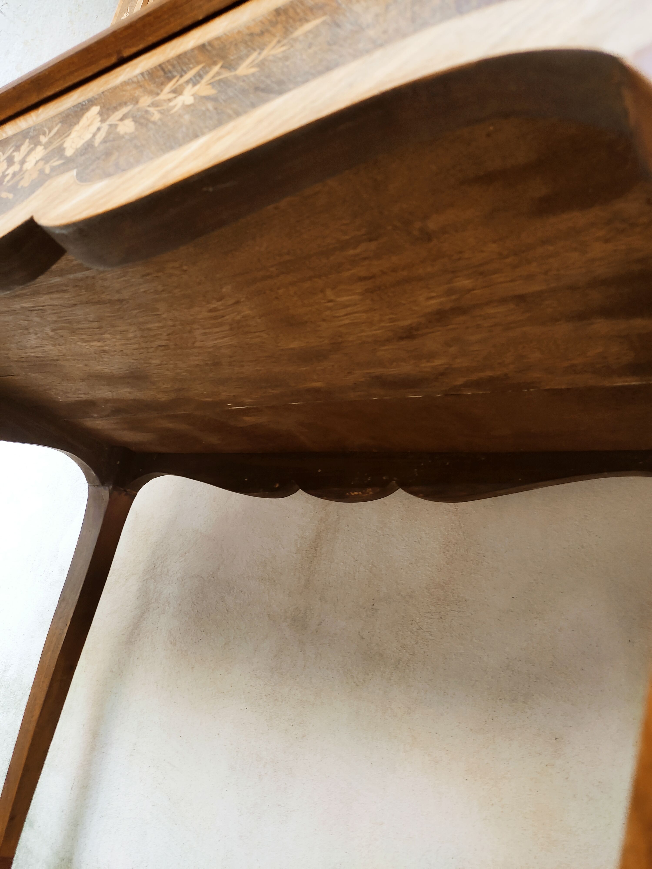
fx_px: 653
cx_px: 326
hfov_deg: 53.1
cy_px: 434
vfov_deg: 67.3
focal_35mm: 26
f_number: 1.79
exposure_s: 1/33
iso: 602
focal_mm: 4.74
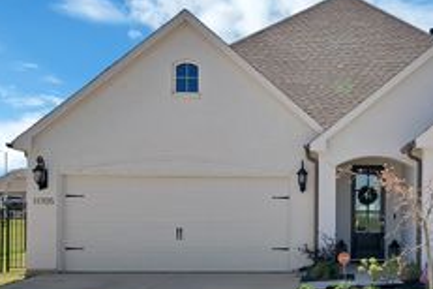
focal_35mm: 52
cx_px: 371
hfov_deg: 36.3
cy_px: 206
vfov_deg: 25.8
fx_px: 625
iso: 640
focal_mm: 24
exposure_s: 1/320
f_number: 9
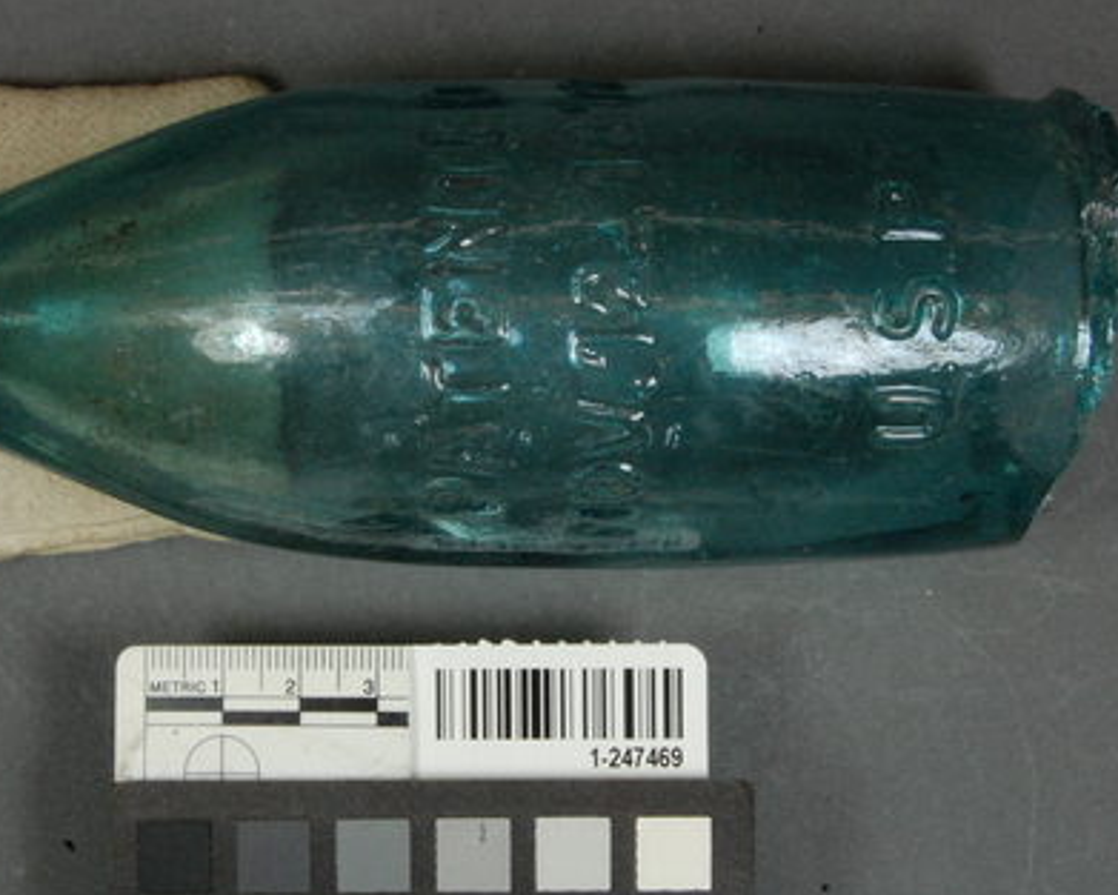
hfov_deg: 24.1
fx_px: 2615
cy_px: 468
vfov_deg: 19.4
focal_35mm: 79
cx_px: 422
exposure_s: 1/30
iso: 1600
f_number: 25
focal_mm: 40
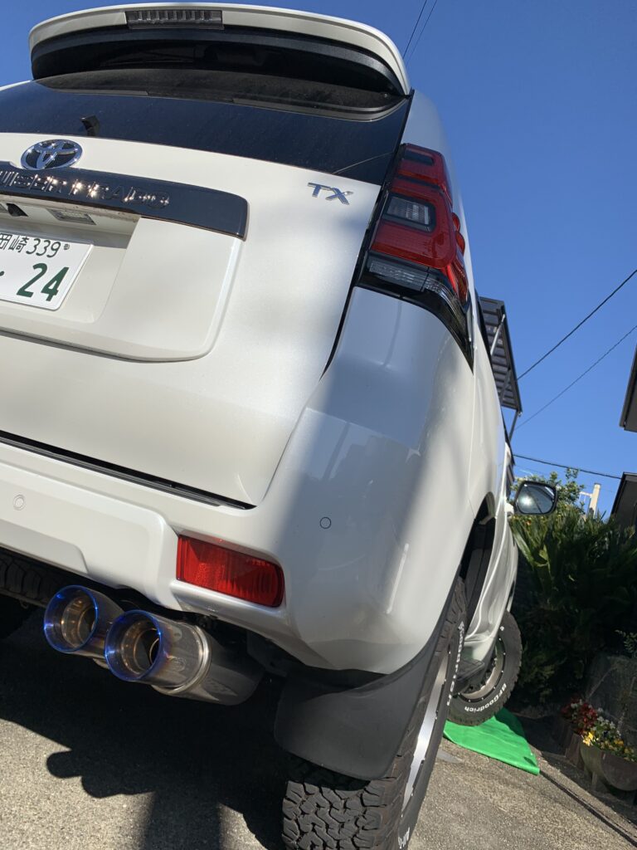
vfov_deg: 67.3
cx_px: 318
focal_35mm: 26
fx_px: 638
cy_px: 425
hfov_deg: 53.1
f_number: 1.8
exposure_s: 1/3937
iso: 25
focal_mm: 4.25
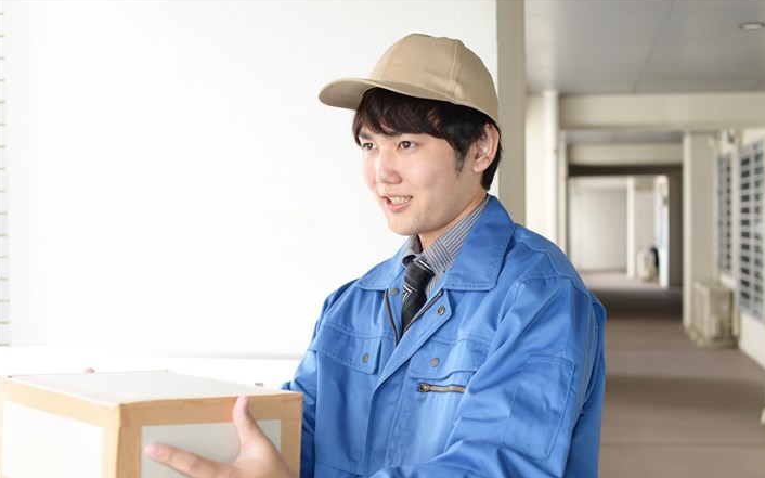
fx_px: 1084
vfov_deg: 24.9
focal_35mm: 52
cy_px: 254
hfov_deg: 38.9
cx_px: 385
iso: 400
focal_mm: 50
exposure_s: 1/100
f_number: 5
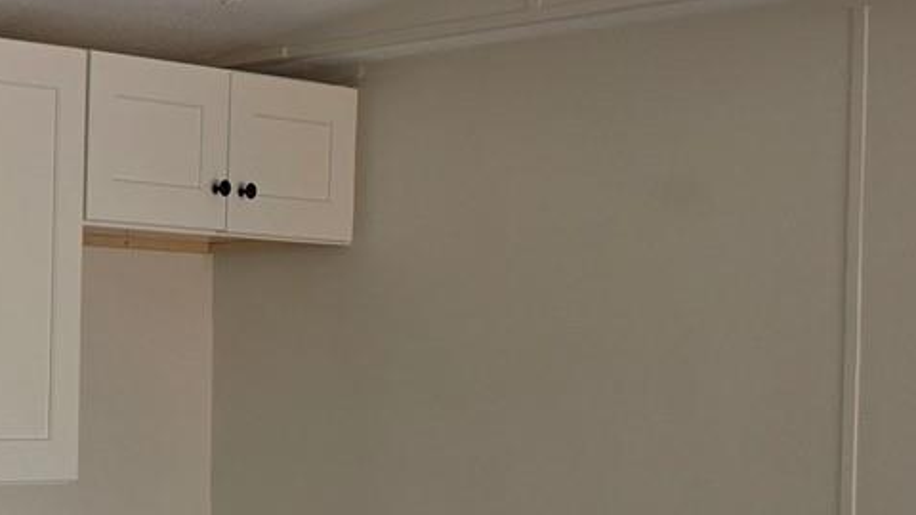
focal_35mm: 107
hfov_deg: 17.1
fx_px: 2599
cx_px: -624
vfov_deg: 11.1
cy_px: 639
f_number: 1.7
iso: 40
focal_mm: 6.3
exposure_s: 1/180
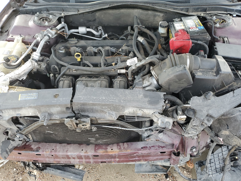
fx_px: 188
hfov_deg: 65.3
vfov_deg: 51.4
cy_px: 88
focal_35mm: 27
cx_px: 125
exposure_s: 1/120
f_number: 1.5
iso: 61
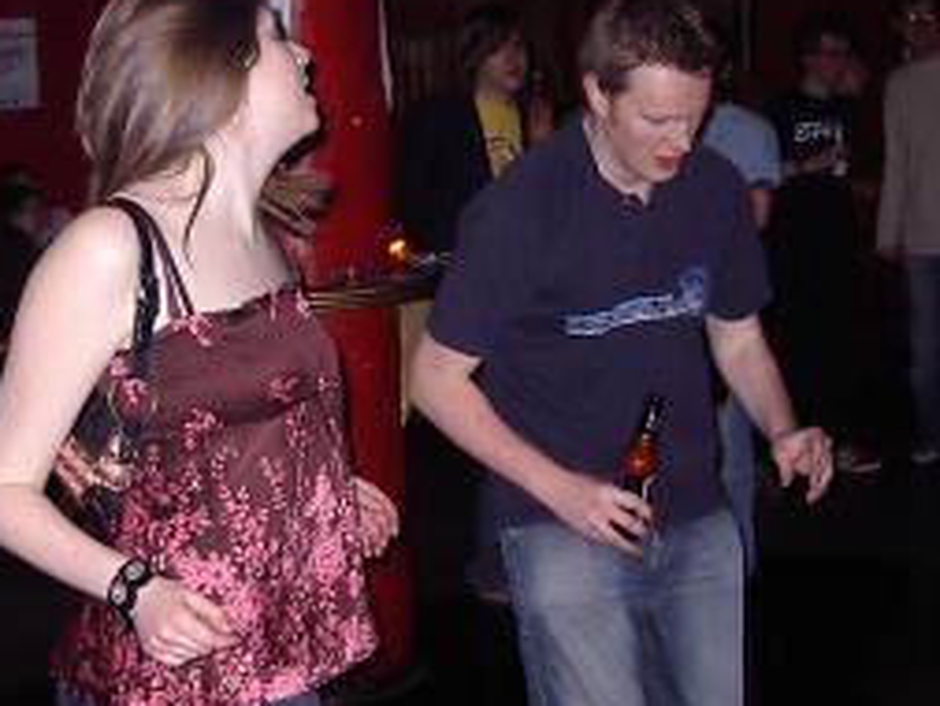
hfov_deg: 25.2
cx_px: 346
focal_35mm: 77
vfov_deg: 19.2
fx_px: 2092
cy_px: 368
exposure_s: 1/60
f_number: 2.6
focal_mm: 5.8
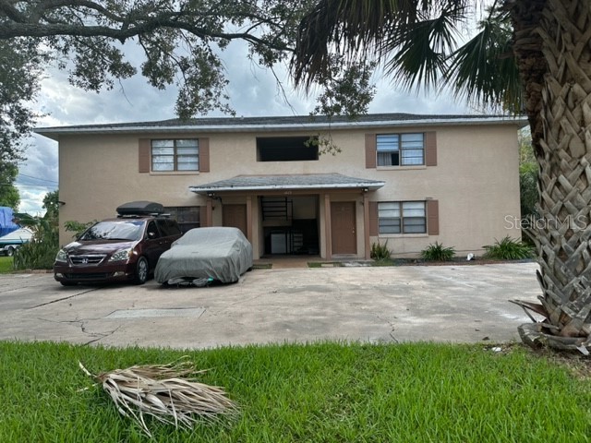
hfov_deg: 71.6
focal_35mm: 24
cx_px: 296
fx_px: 410
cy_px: 222
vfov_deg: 56.8
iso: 80
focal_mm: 6.86
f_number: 1.78
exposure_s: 1/1227
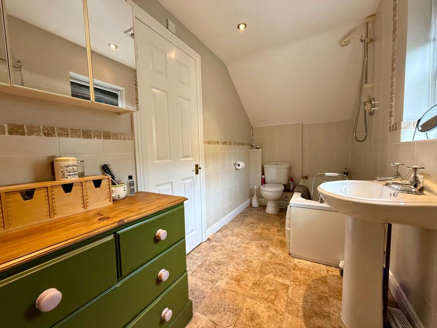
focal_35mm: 14
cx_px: 218
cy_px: 164
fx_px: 177
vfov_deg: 85.7
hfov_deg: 102.1
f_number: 2.2
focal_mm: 2.22
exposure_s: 1/100
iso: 320
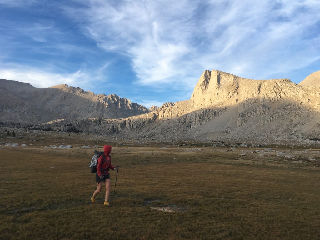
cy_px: 120
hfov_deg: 61.7
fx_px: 268
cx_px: 160
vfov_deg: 48.2
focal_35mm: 29
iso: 25
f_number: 2.2
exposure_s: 1/371
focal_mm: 4.15
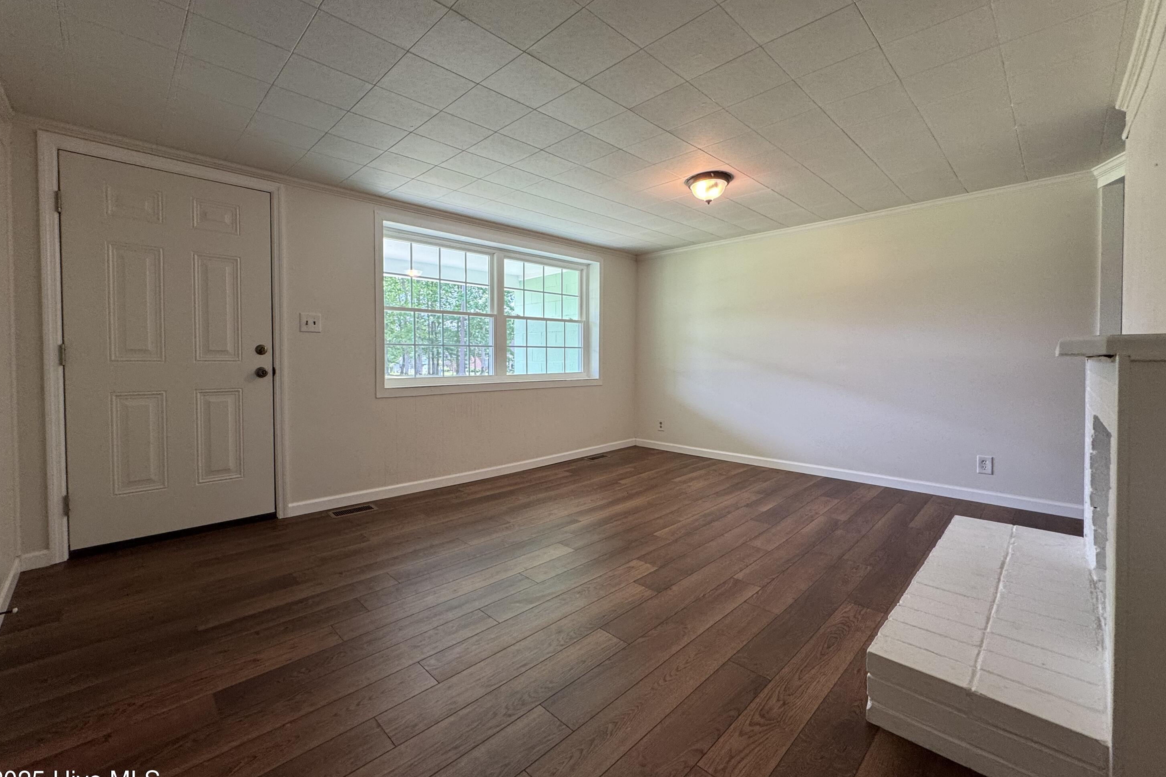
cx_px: 569
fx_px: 486
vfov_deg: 77.3
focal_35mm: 15
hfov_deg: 100.4
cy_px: 371
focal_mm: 2.22
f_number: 2.2
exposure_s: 1/120
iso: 125
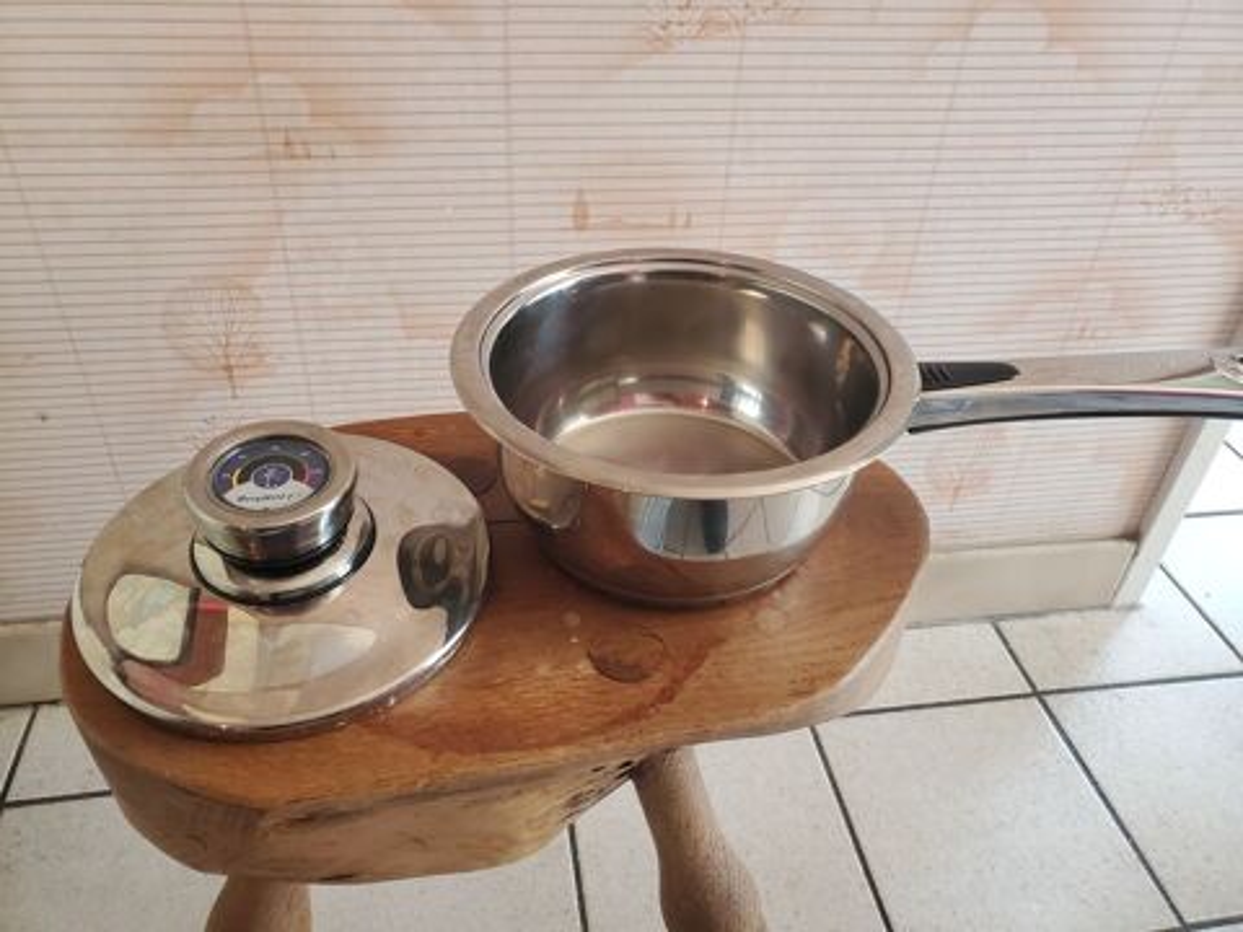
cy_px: 466
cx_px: 622
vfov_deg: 53.1
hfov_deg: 67.3
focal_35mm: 26
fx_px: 934
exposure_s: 1/100
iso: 320
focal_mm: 4.3
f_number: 2.4
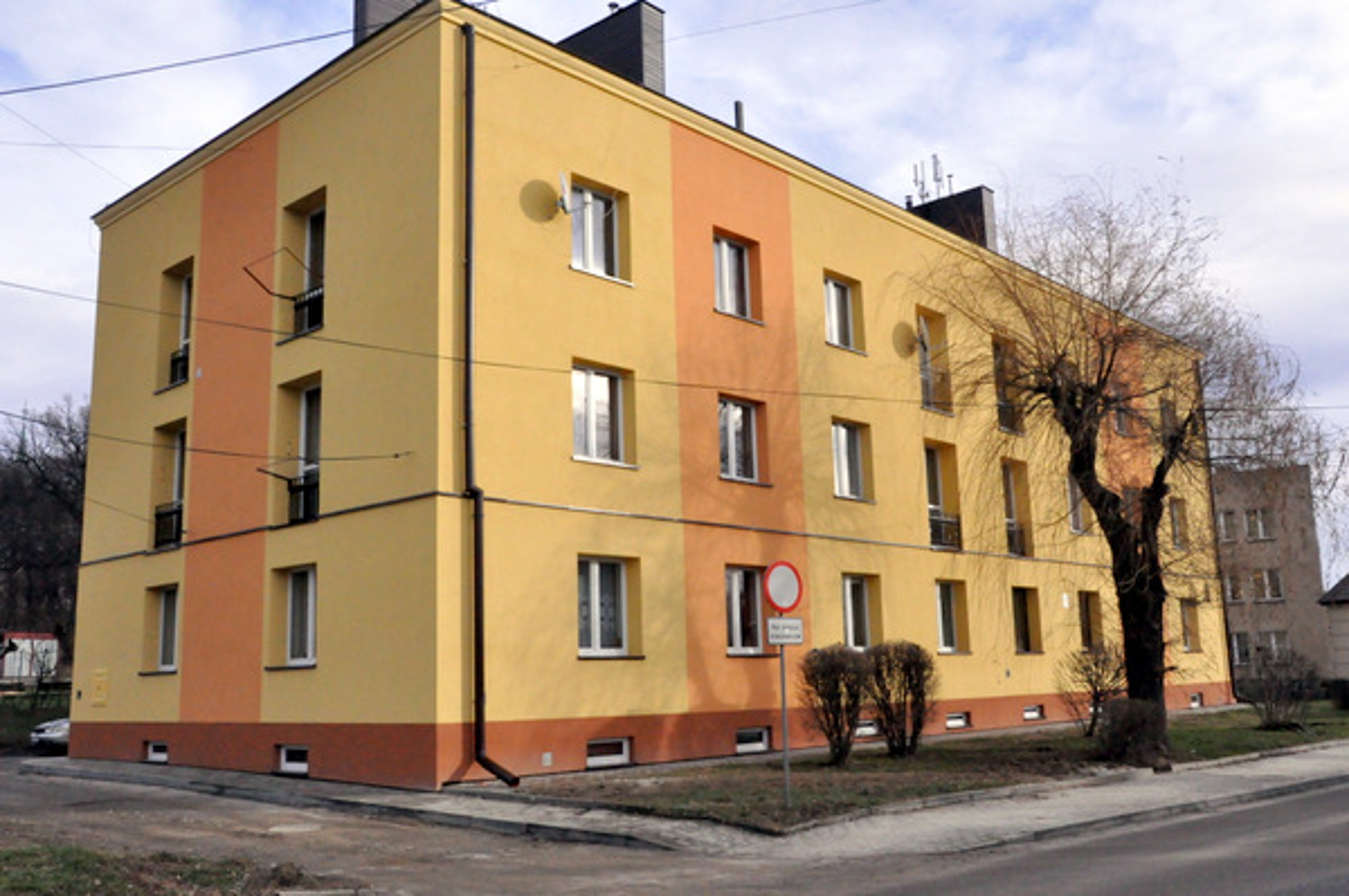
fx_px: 1236
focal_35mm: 33
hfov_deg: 57.3
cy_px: 448
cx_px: 674
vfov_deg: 39.9
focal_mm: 22
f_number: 16
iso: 3200
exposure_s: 1/800
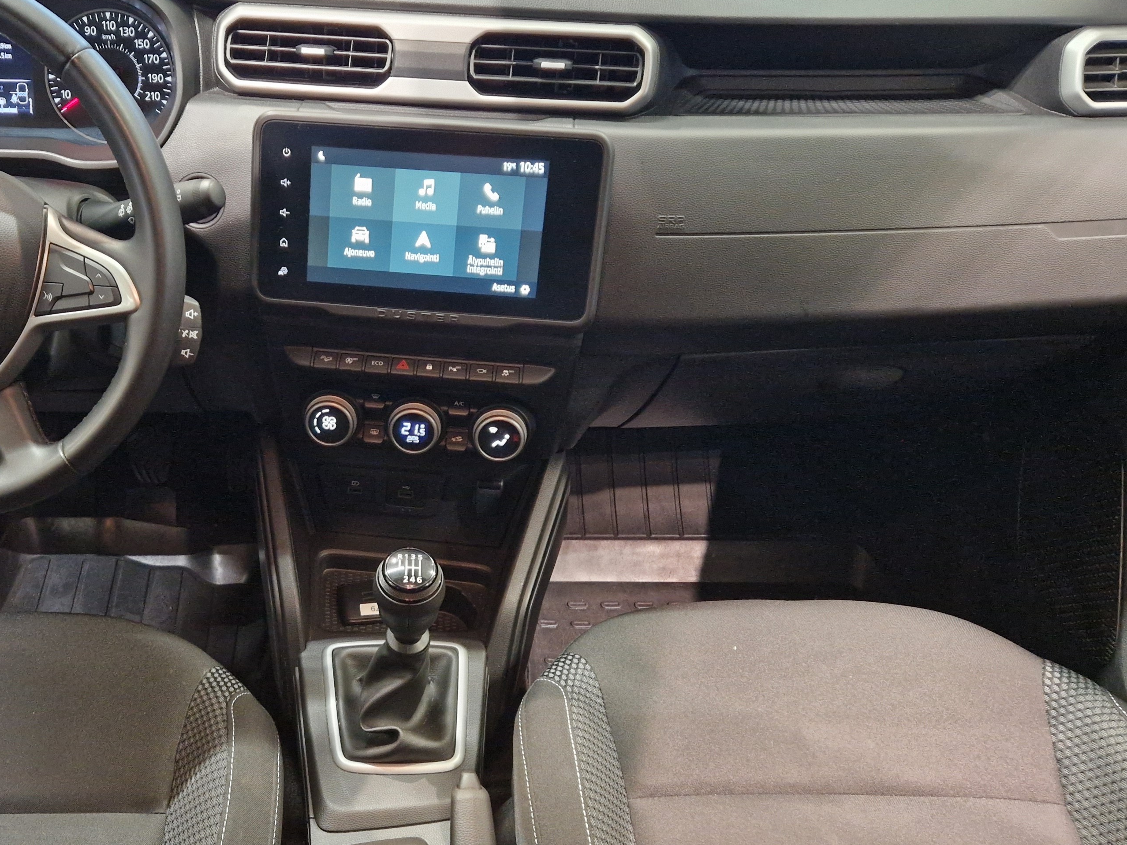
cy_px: 486
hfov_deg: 50.5
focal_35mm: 36
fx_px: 1172
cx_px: 379
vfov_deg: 39.6
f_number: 1.8
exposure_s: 1/100
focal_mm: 5.4
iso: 800
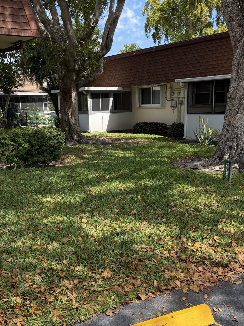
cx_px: 122
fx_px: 385
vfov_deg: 45.4
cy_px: 202
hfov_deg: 35.1
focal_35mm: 41
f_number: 1.78
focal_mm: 6.76
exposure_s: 1/2907
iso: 100
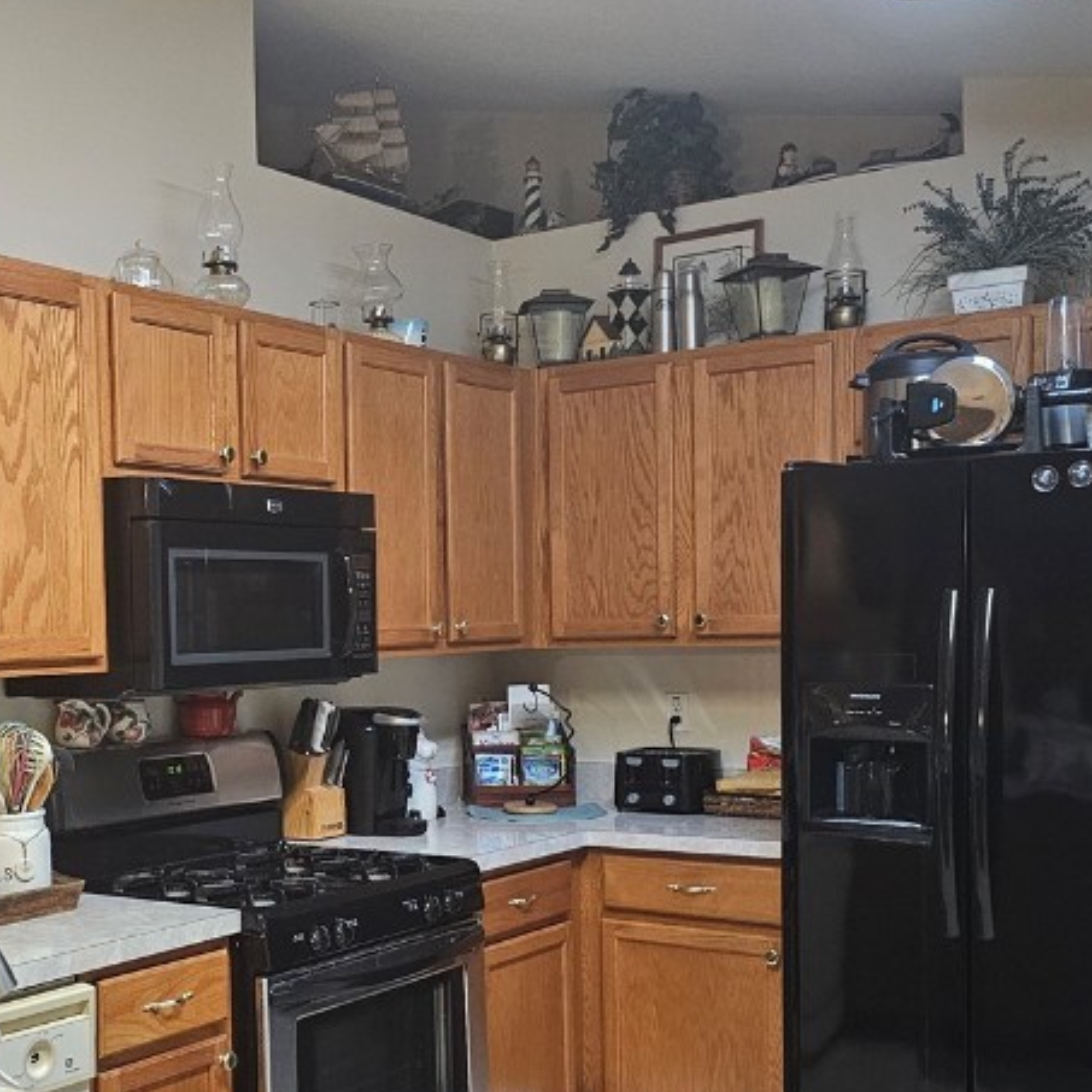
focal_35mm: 46
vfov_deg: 36.6
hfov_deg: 36.4
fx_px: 1642
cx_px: 354
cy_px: 663
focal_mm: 6.3
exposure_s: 1/60
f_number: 1.7
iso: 640
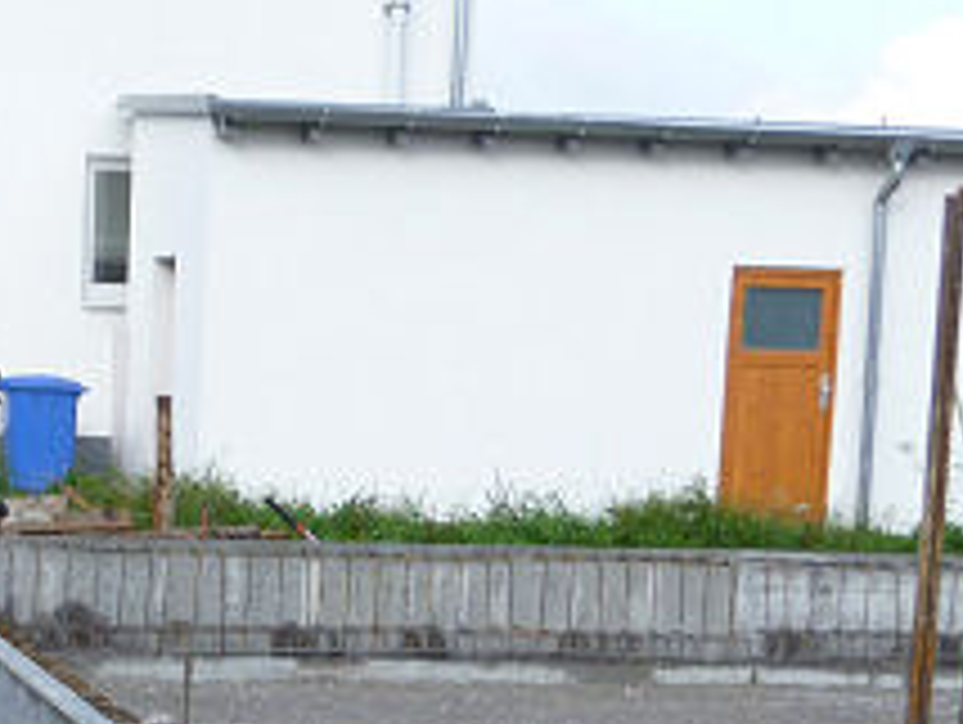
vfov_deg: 14.6
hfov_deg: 18.8
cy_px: 868
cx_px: -225
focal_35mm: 98
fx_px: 2729
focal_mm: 6.3
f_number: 3.5
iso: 80
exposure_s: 1/200
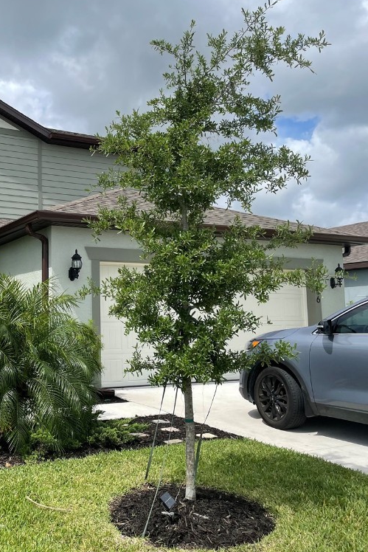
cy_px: 272
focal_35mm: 37
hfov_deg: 34.6
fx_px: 567
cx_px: 63
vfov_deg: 51.9
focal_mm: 4.2
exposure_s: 1/2882
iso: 32
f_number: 1.6
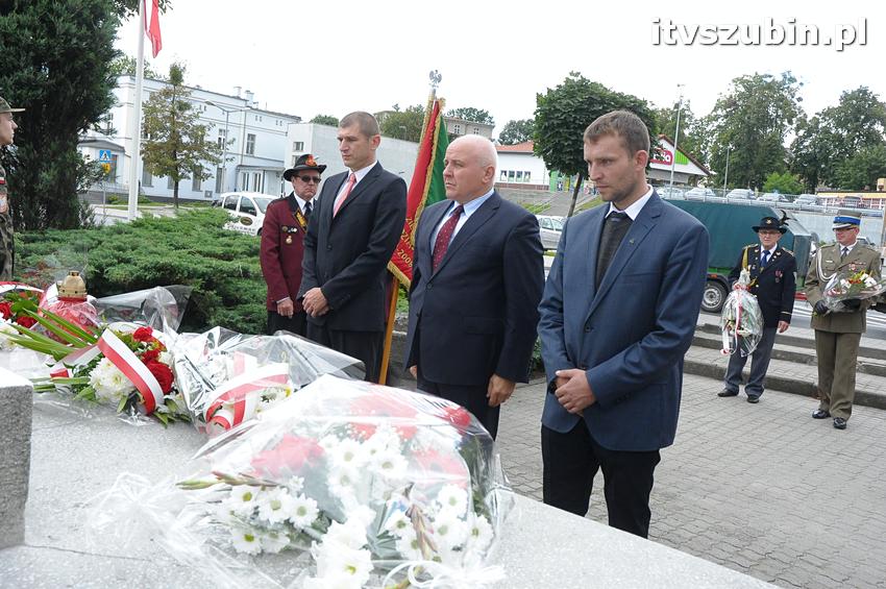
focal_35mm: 27
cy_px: 294
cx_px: 443
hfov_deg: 67.4
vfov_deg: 47.8
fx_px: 664
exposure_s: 1/320
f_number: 9
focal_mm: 18
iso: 800
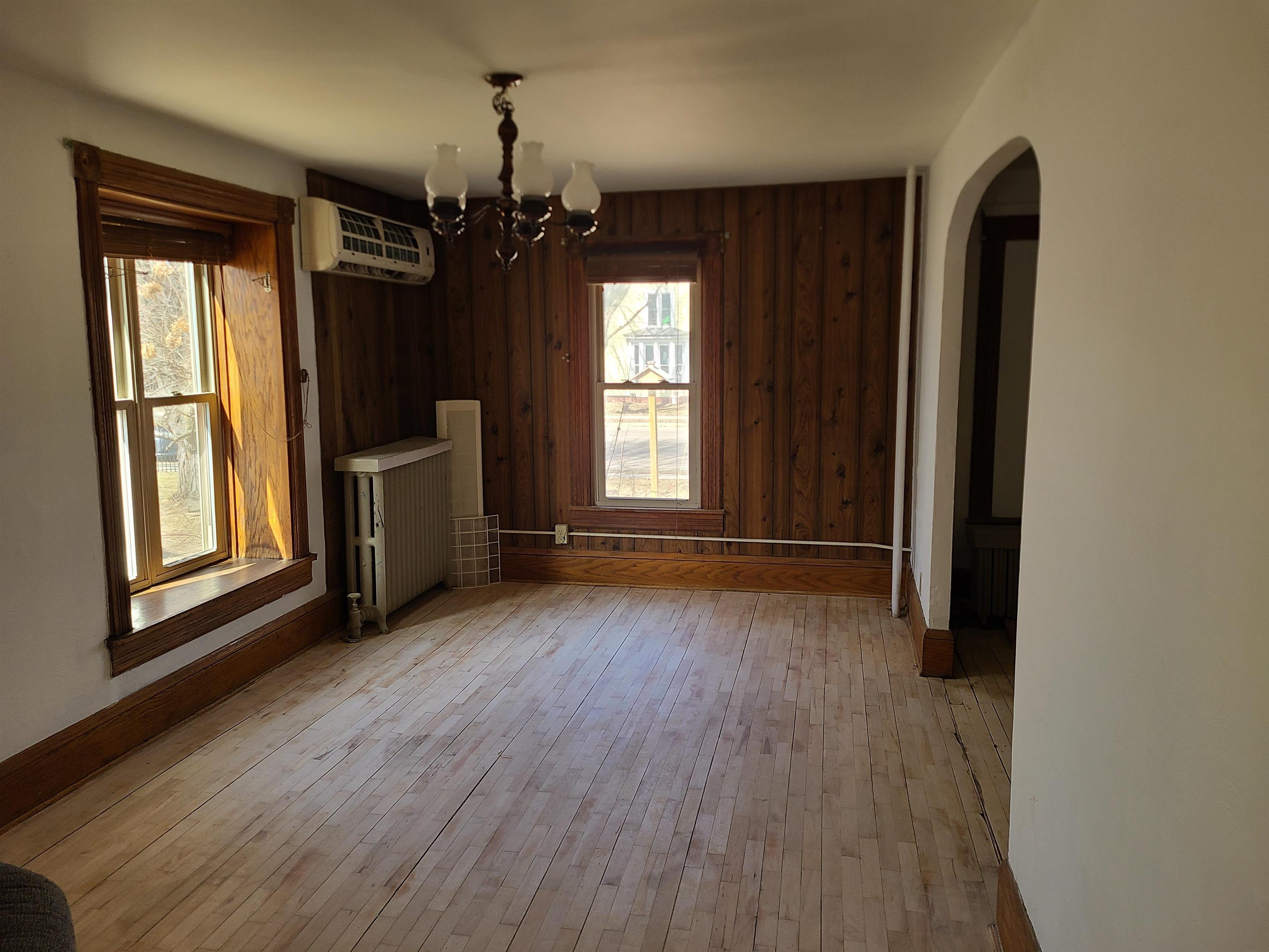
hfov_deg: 67.3
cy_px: 476
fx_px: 953
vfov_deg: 53.1
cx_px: 634
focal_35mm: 26
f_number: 1.8
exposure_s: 1/120
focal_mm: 5.4
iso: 64
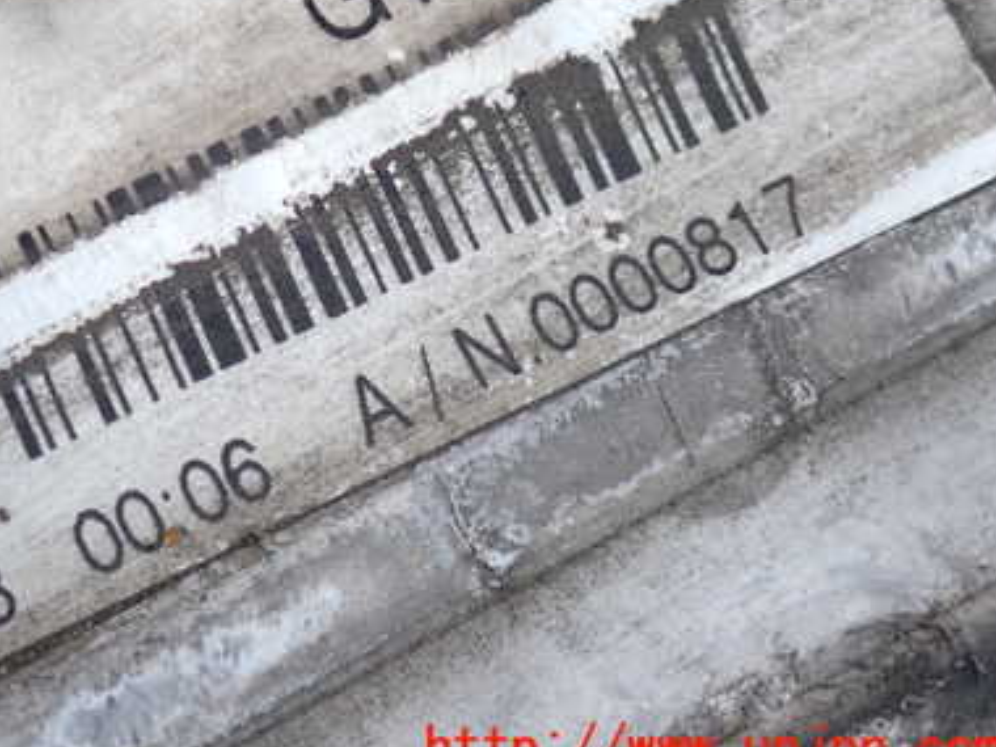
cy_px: 194
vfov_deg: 9.4
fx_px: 4546
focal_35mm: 158
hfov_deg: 12.5
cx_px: 231
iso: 100
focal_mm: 18
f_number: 4.9
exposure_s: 1/125
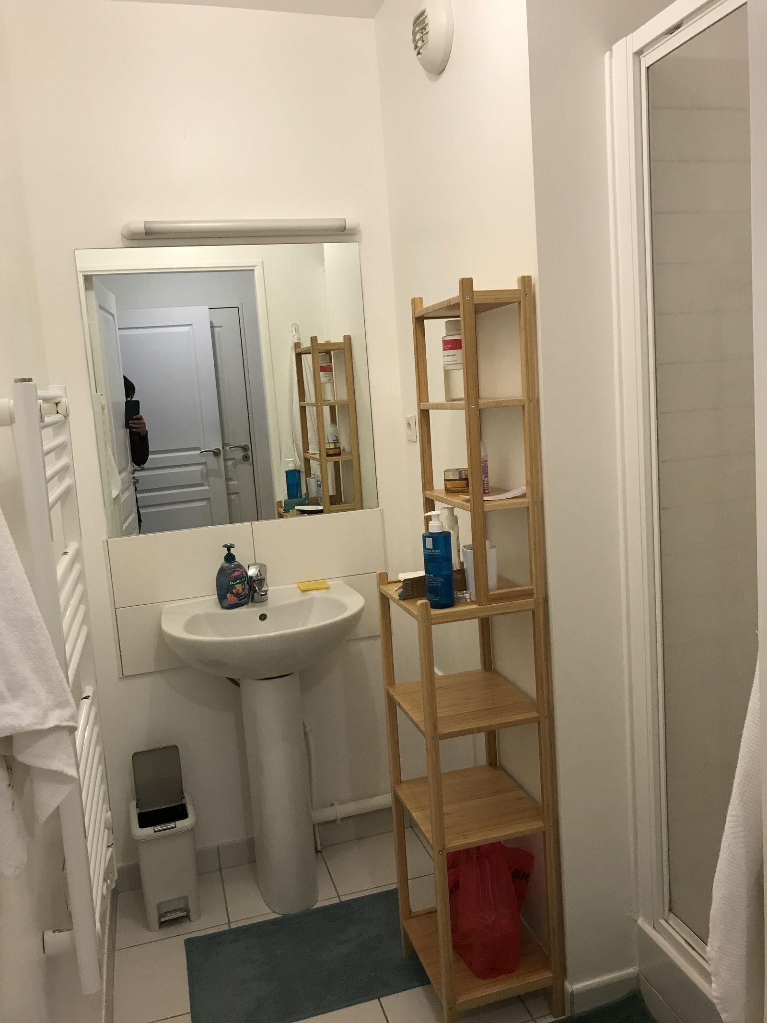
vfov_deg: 63.4
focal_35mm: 28
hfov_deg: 49.7
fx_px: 827
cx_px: 384
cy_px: 512
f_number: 1.8
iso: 32
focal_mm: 3.99
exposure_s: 1/25
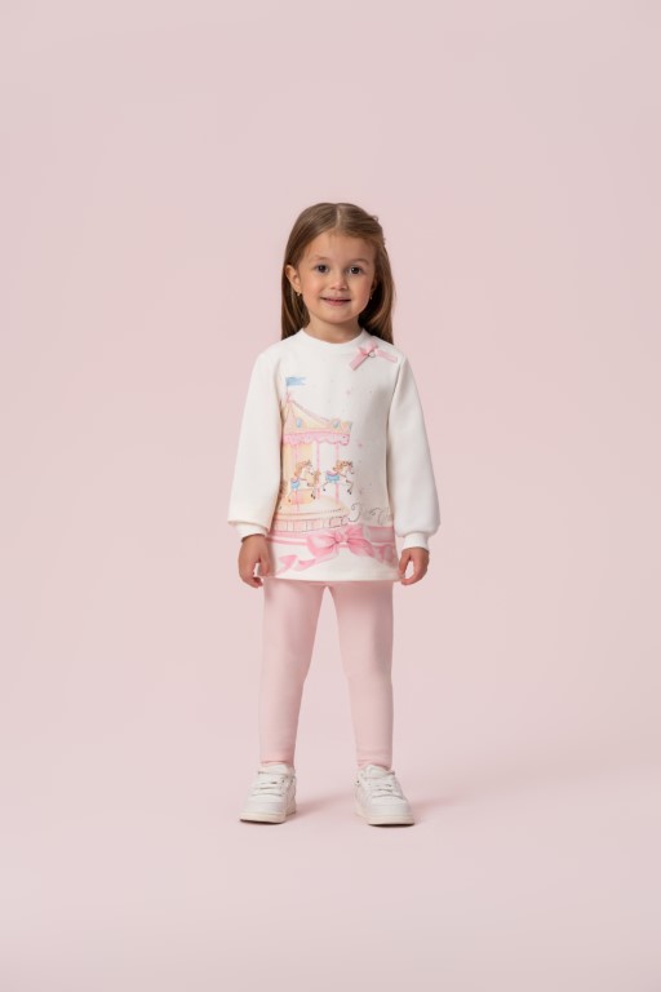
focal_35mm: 99
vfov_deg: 20.6
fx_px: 2726
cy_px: 496
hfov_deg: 13.8
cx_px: 330
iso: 100
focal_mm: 99
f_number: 7.1
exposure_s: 1/125
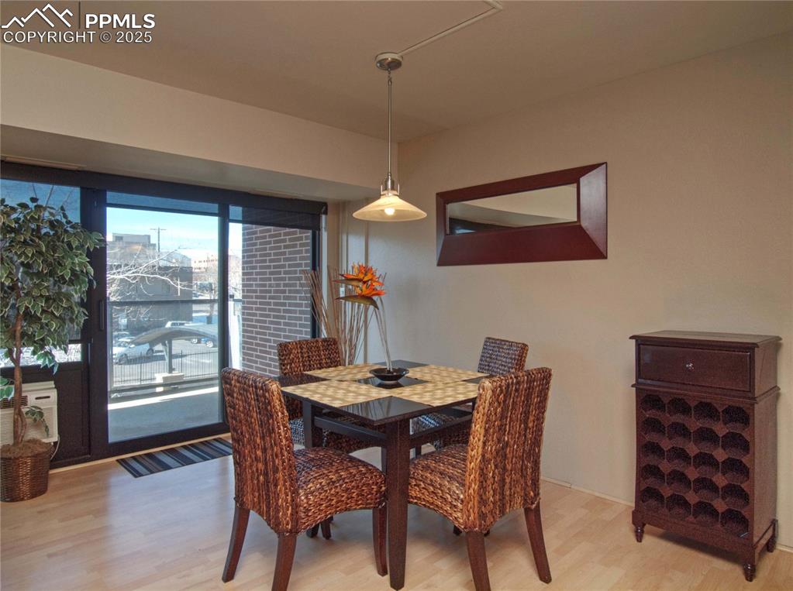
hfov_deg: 76.5
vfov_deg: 60.9
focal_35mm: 22
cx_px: 396
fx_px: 503
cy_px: 296
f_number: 6.3
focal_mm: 11
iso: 250
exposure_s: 1/40
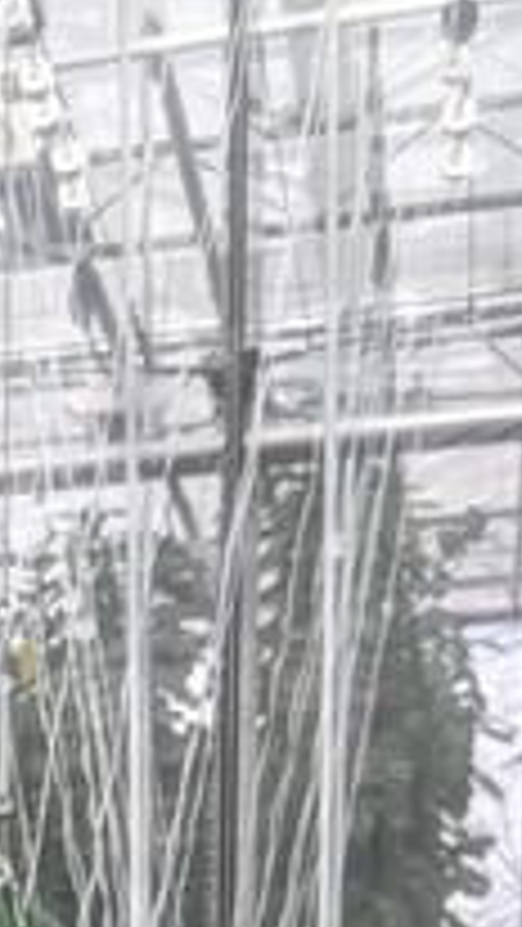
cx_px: -367
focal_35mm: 100
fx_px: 2459
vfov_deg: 17.9
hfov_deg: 11.4
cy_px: 1566
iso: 47
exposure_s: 1/1170
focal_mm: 4.44
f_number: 1.8
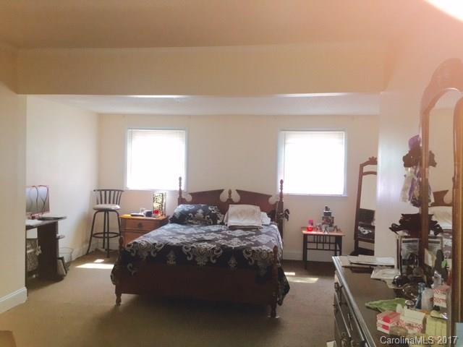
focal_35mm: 29
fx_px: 388
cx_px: 232
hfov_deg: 61.7
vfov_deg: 48.2
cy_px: 174
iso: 80
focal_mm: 4.15
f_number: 2.2
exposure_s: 1/30
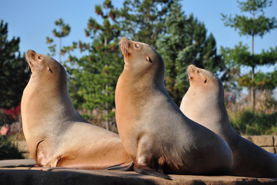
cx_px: 138
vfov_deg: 8.7
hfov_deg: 13.0
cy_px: 92
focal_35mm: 158
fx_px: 1212
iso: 400
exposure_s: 1/1600
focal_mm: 105
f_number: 6.3
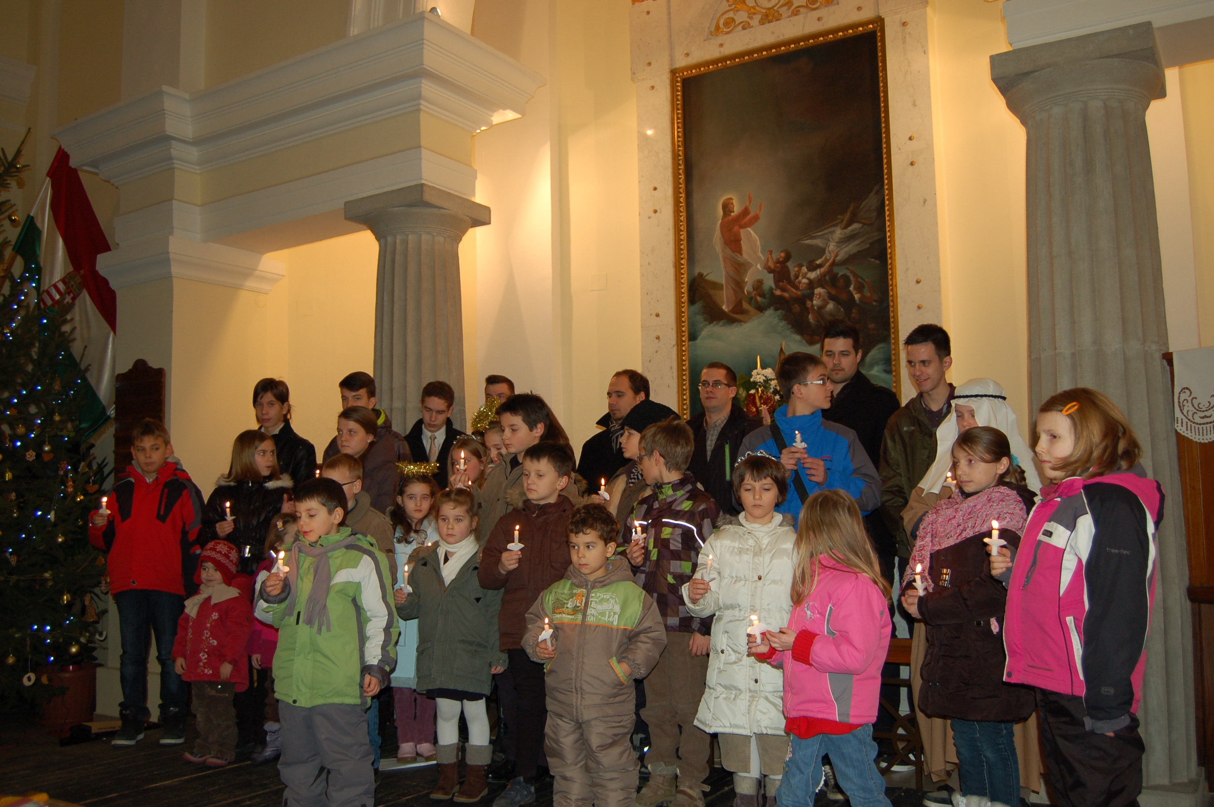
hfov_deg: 62.0
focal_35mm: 30
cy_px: 404
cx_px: 607
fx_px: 1011
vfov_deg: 43.5
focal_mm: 20
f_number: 3.8
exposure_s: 1/60
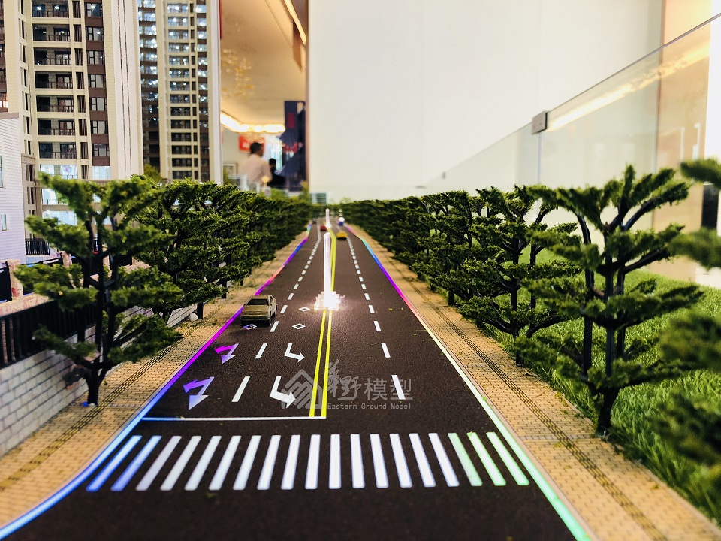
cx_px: 360
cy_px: 270
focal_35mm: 28
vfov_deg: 49.7
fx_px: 583
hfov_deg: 63.4
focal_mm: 3.99
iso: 32
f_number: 1.8
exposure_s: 1/33
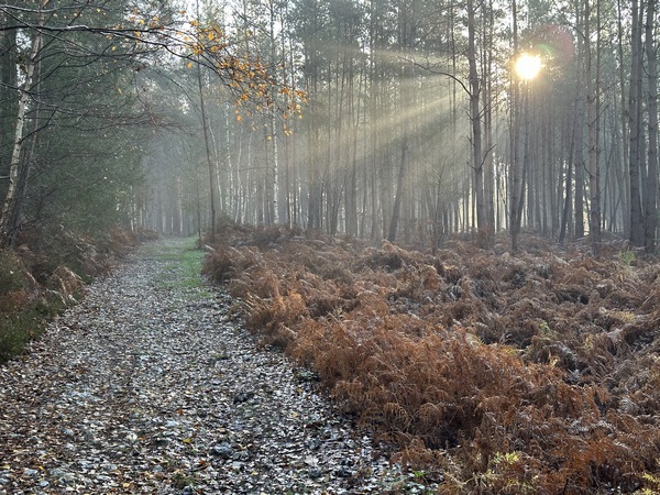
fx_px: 915
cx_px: 330
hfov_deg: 39.7
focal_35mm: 48
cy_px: 248
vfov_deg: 30.3
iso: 50
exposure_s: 1/121
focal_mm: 6.86
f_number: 1.78
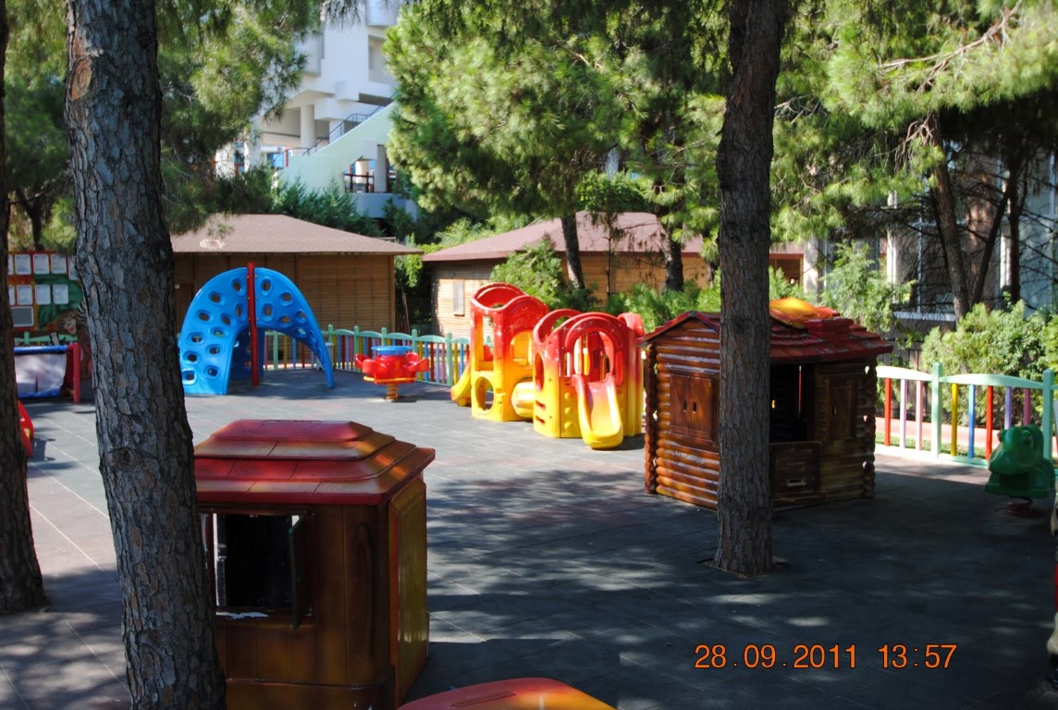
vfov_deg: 37.0
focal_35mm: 36
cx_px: 529
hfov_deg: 53.0
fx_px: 1060
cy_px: 355
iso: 140
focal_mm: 24
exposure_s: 1/125
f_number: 5.6
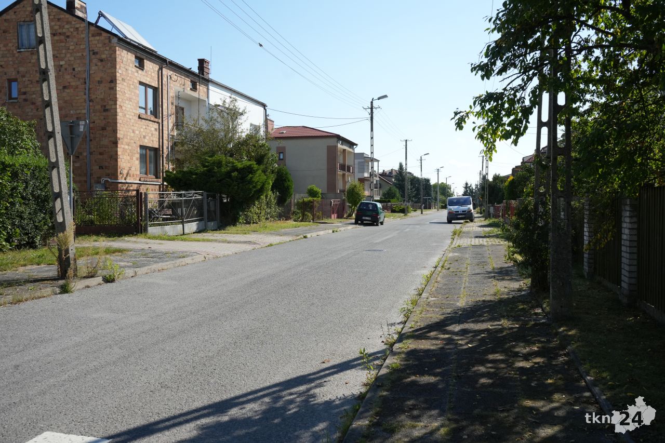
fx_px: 573
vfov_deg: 42.3
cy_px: 222
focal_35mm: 31
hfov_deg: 60.3
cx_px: 332
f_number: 8
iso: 1250
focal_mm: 31
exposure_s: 1/2500
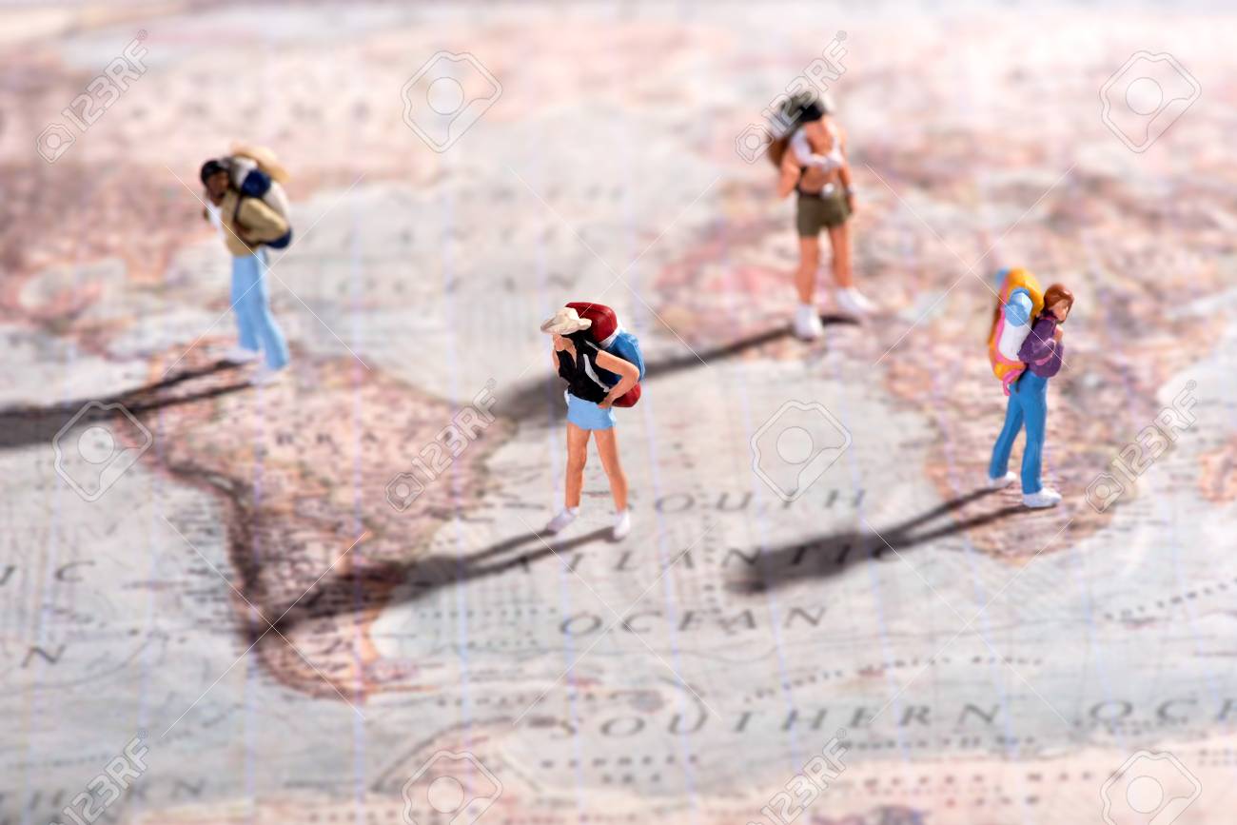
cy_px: 412
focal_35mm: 105
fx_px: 3608
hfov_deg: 19.5
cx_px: 618
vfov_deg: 13.0
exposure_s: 1/160
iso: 50
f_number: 16
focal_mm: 105
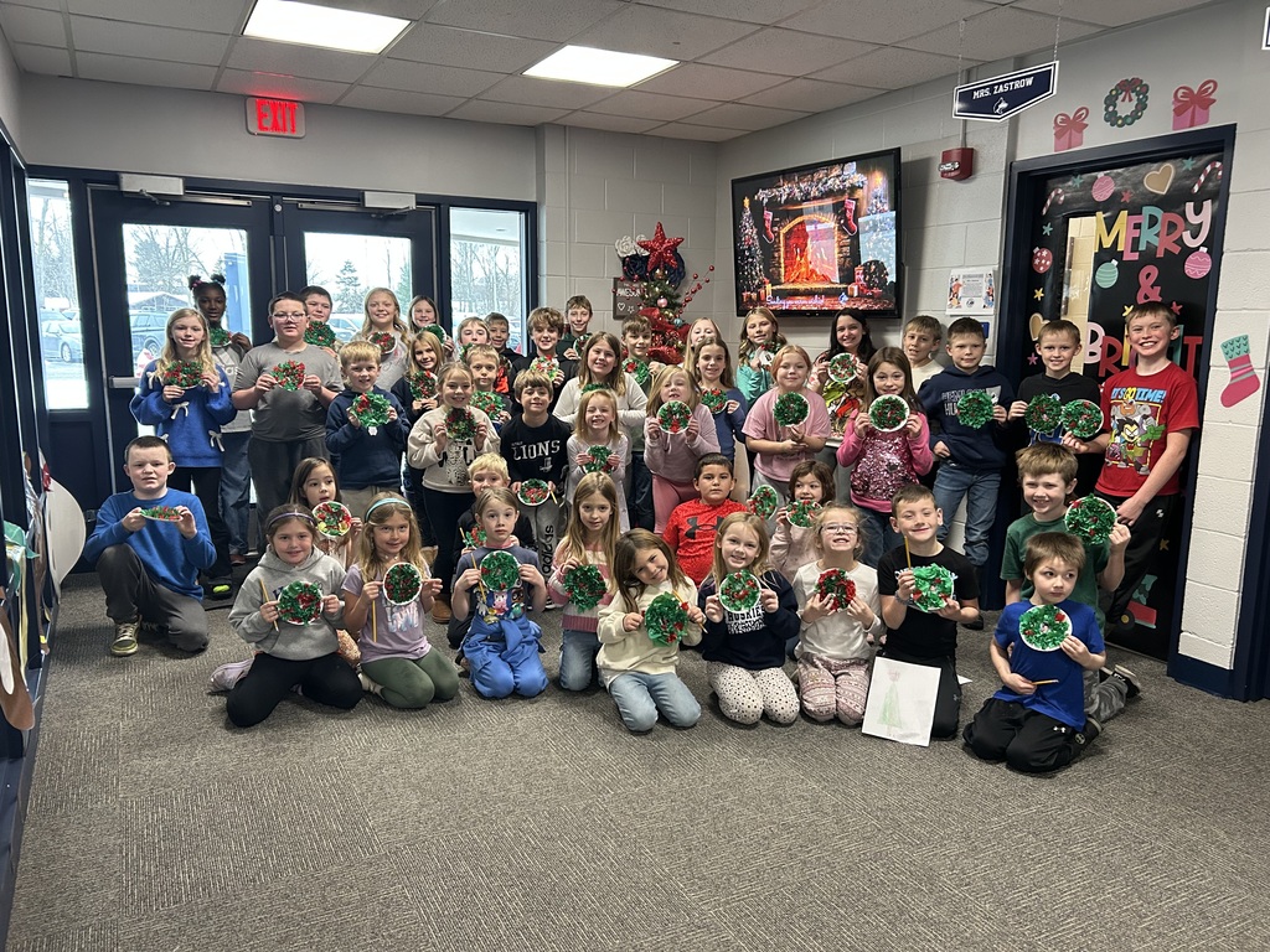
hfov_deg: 67.3
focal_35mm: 26
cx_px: 635
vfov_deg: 53.1
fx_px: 954
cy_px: 476
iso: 400
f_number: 1.5
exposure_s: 1/60
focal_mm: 5.7
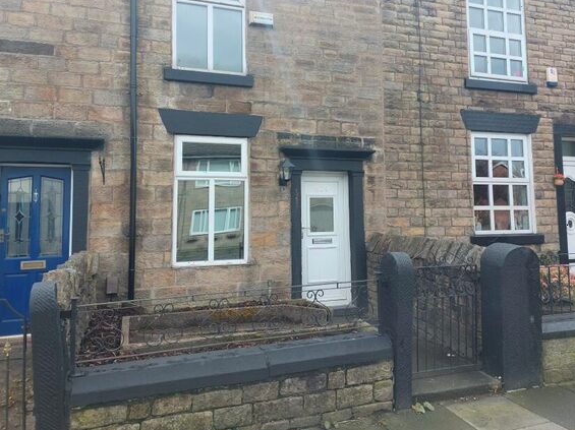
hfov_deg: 58.2
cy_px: 167
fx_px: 515
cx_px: 324
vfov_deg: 45.1
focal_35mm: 31
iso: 25
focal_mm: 5.23
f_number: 1.8
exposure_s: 1/345
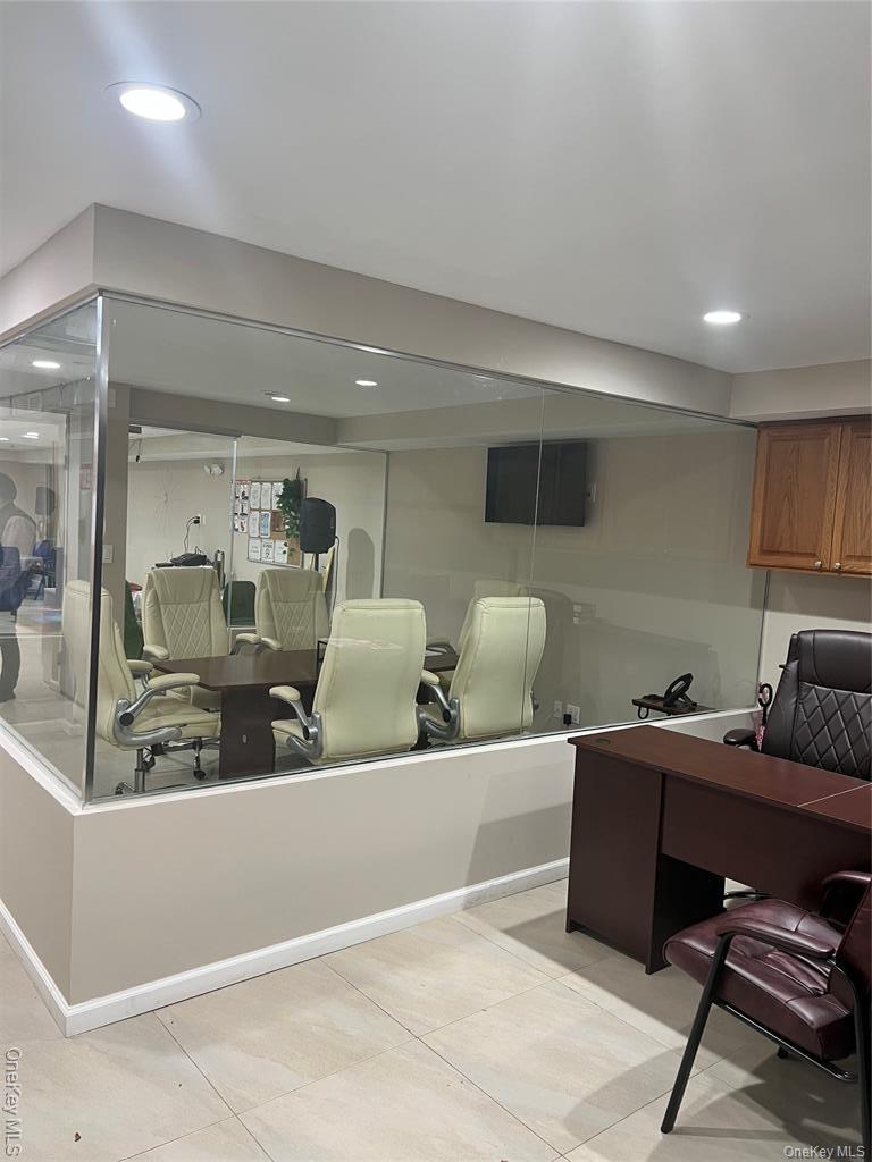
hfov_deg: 53.1
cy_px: 581
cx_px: 436
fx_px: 873
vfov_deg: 67.3
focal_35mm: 26
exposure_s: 1/60
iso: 100
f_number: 1.5
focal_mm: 5.7
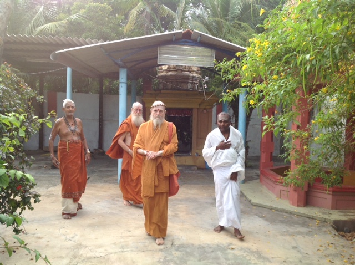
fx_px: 358
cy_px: 132
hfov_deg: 52.7
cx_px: 178
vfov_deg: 40.6
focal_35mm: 35
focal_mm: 4.28
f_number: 2.4
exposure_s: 1/277
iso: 50
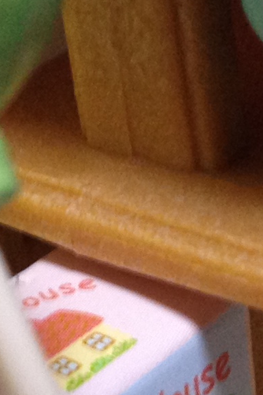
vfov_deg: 9.7
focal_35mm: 206
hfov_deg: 6.6
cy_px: 568
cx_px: -14
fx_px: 2256
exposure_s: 1/20
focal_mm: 4.28
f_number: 2.4
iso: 125
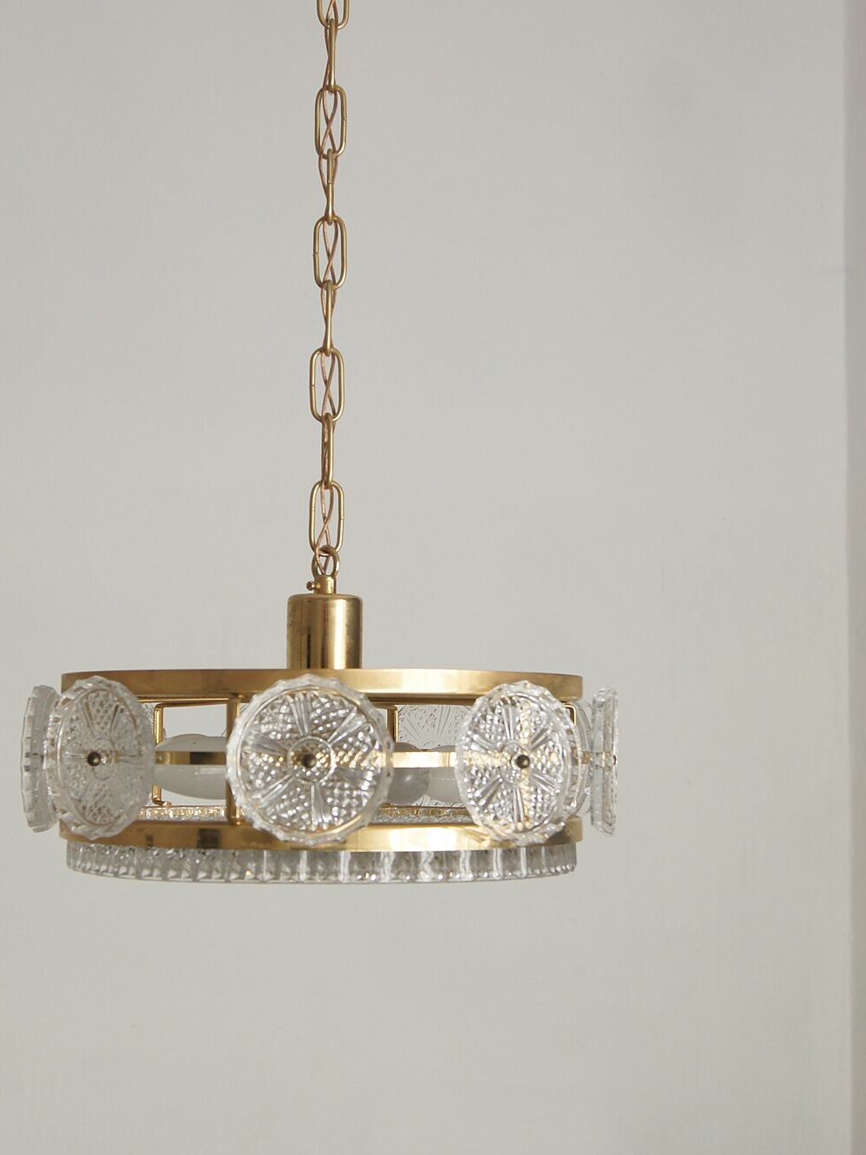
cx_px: 333
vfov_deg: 31.7
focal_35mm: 61
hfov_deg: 24.0
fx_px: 2035
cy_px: 581
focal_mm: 28
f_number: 5.6
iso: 400
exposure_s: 1/125
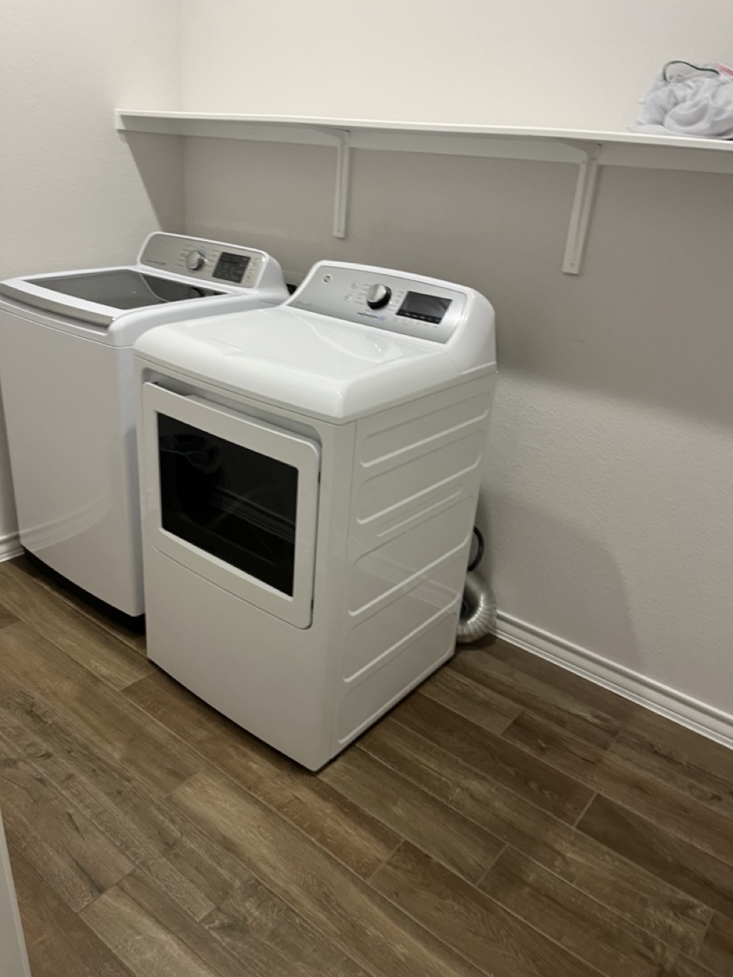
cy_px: 488
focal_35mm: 26
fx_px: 734
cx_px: 366
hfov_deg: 53.1
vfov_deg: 67.3
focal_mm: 5.1
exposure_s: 1/60
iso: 200
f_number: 1.6
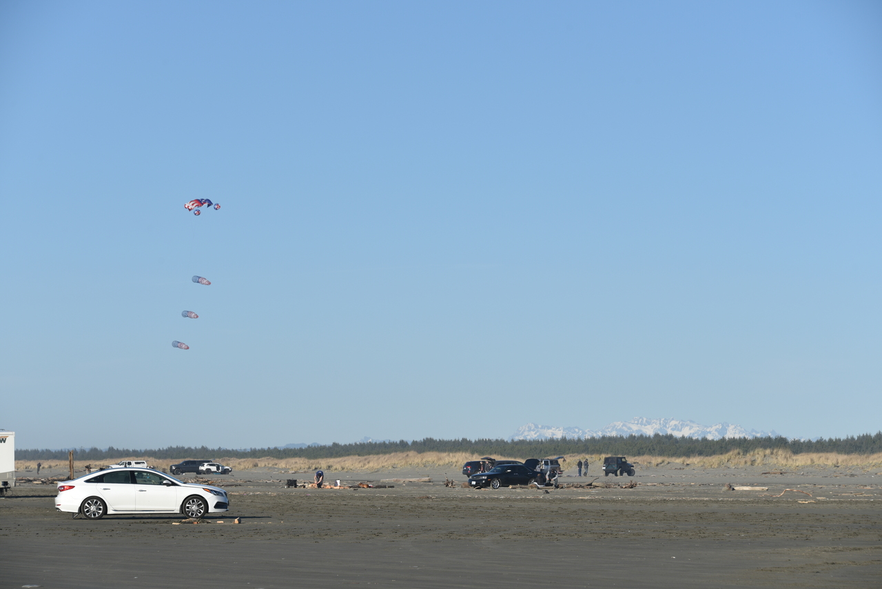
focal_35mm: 135
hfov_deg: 15.2
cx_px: 441
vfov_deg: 10.2
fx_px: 3308
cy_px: 294
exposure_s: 1/320
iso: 100
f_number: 9
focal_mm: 135
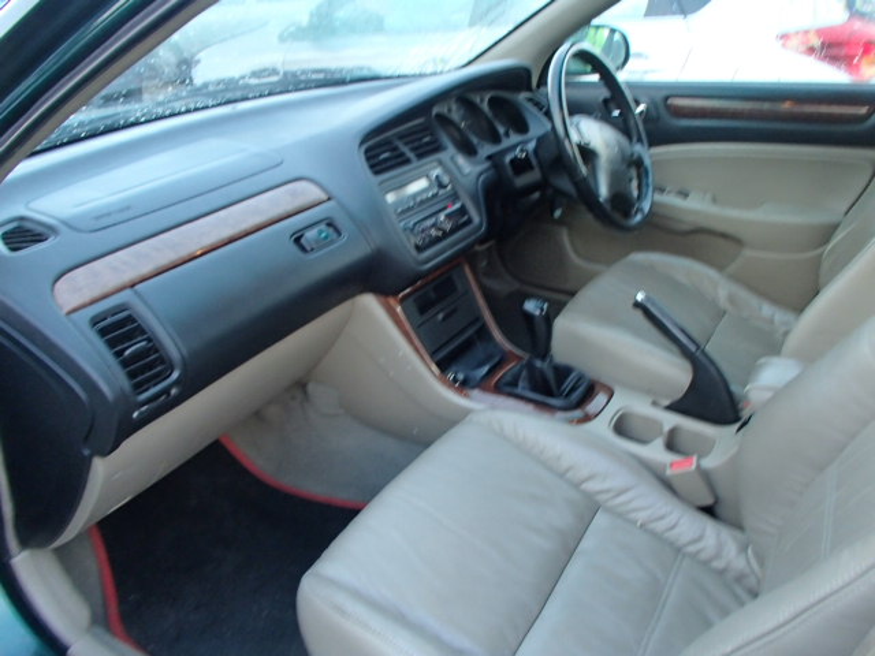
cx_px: 438
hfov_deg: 63.4
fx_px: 708
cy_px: 328
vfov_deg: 49.7
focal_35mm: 28
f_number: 3.9
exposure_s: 1/30
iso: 500
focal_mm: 5
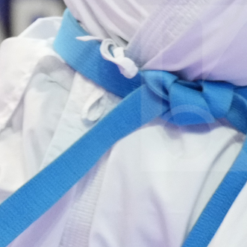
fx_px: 6935
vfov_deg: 2.0
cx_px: 226
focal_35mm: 859
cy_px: -235
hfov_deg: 2.0
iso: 5000
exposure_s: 1/1000
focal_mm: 134
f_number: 2.8
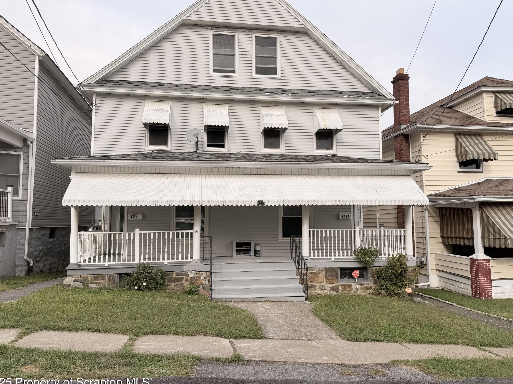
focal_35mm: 26
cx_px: 254
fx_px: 385
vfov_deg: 53.1
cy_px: 193
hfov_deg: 67.3
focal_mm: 6.76
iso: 80
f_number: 1.78
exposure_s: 1/3425
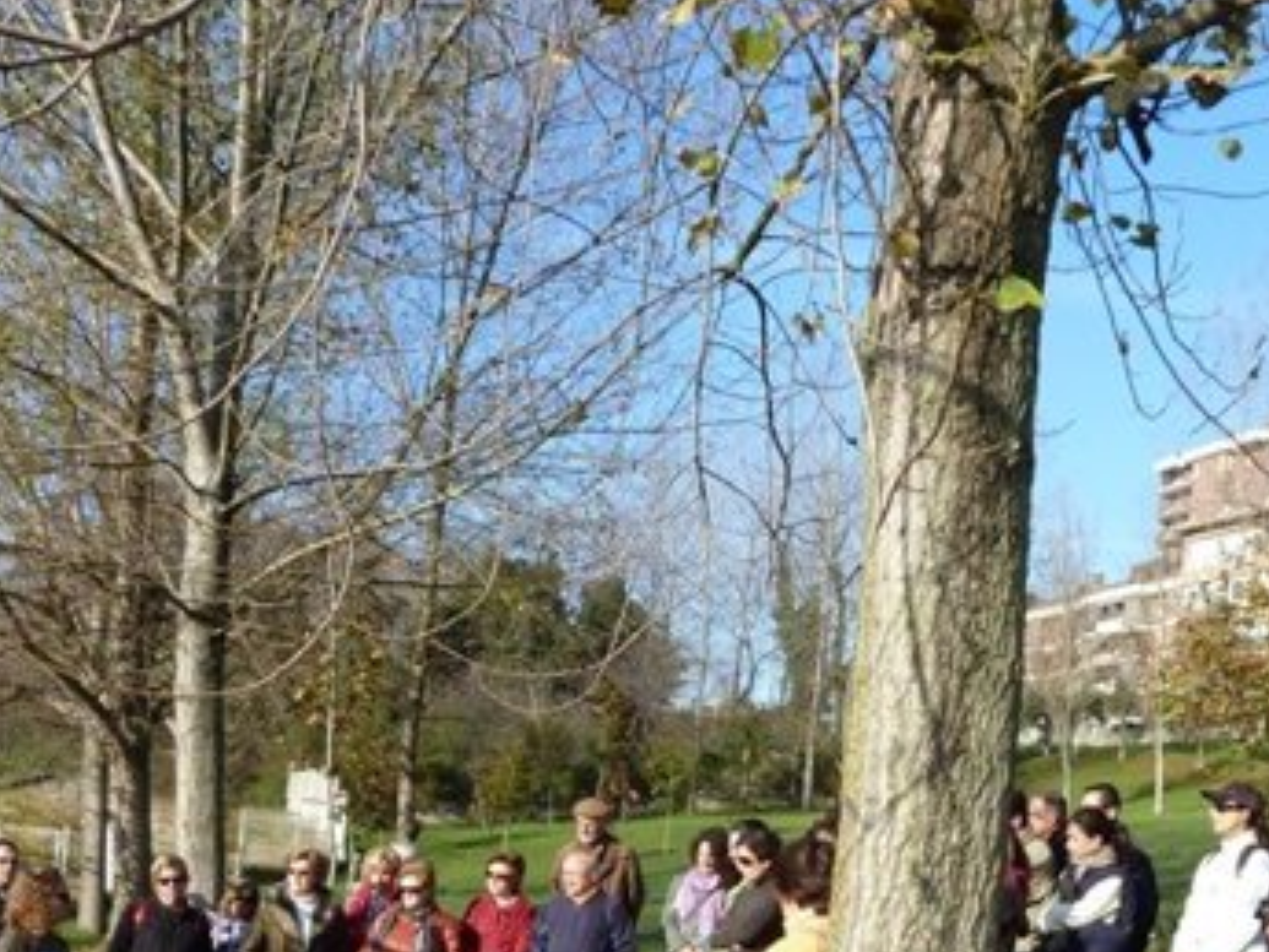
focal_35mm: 50
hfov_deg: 37.9
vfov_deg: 27.9
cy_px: 886
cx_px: 791
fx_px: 1834
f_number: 4
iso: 80
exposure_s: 1/320
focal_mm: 4.1
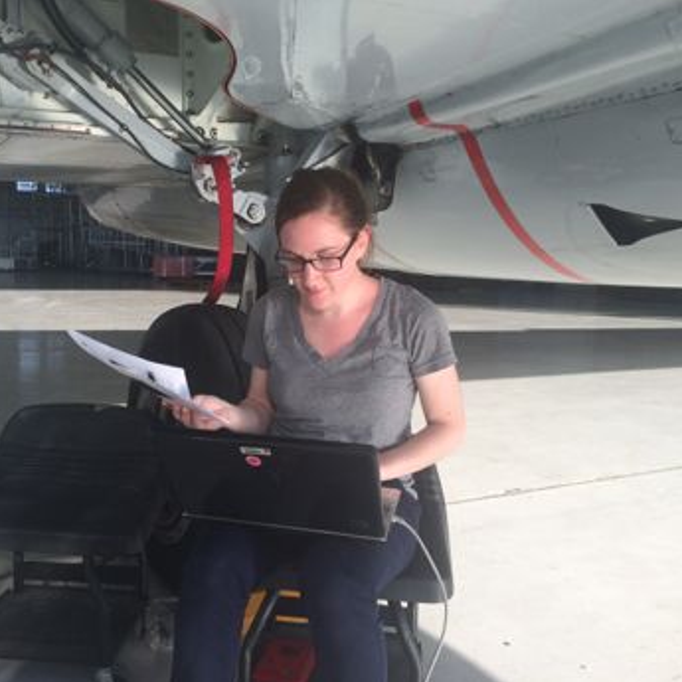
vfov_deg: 46.0
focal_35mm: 36
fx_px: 802
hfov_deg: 45.7
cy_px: 345
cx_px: 265
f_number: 2.2
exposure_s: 1/838
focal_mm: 4.12
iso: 32
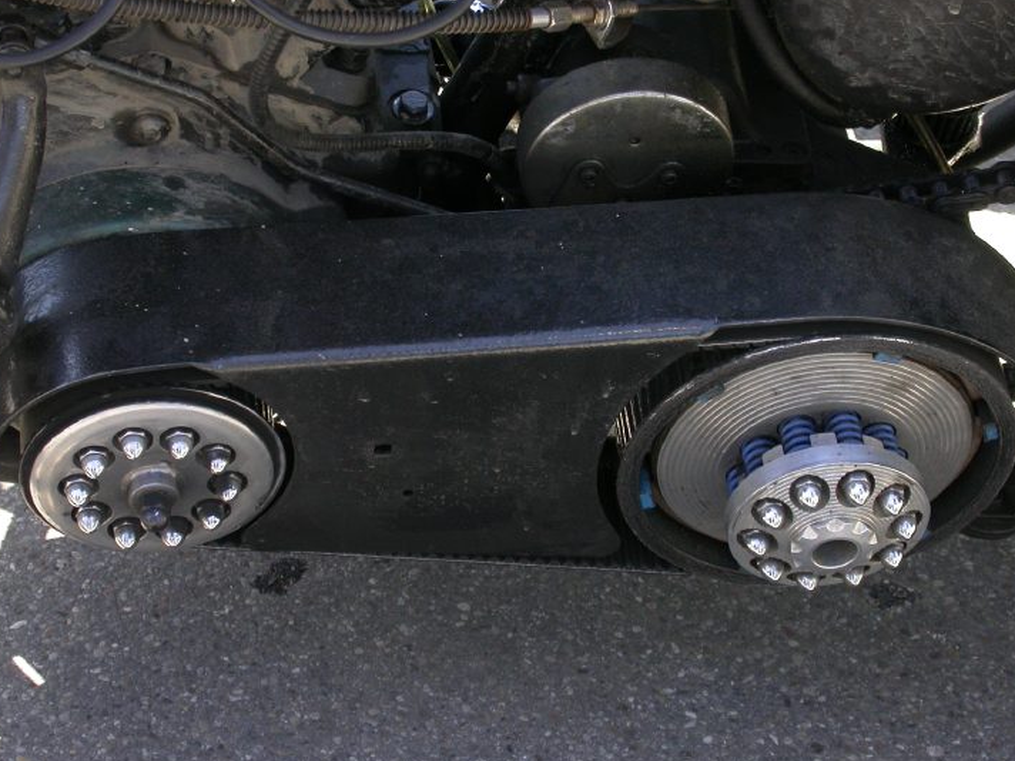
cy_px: 363
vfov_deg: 12.6
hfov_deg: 16.7
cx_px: 480
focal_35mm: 118
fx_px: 3460
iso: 100
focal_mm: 21.8
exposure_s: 1/79.2
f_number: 4
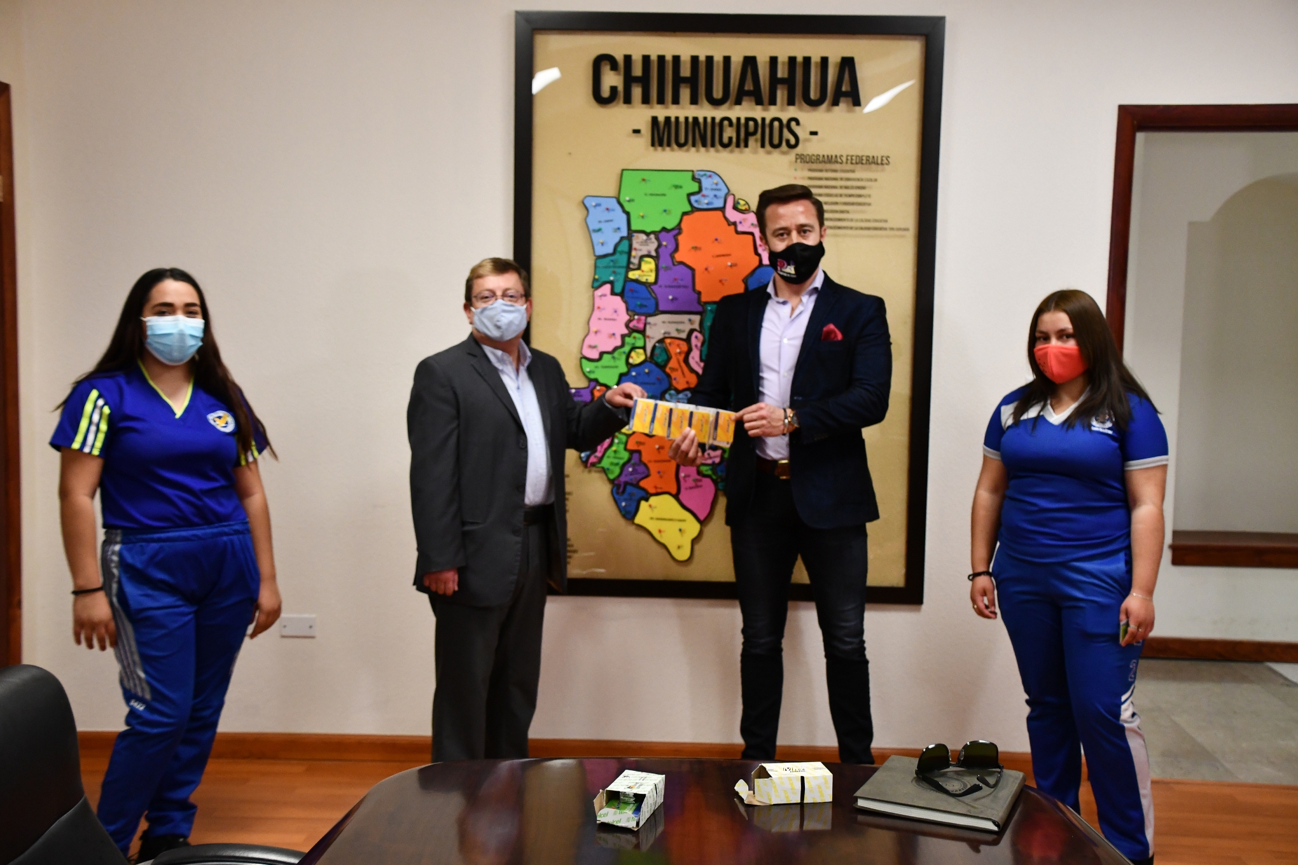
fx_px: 1406
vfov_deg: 34.2
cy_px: 432
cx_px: 649
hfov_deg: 49.6
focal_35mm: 39
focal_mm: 26
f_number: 3.8
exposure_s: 1/125
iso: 2000
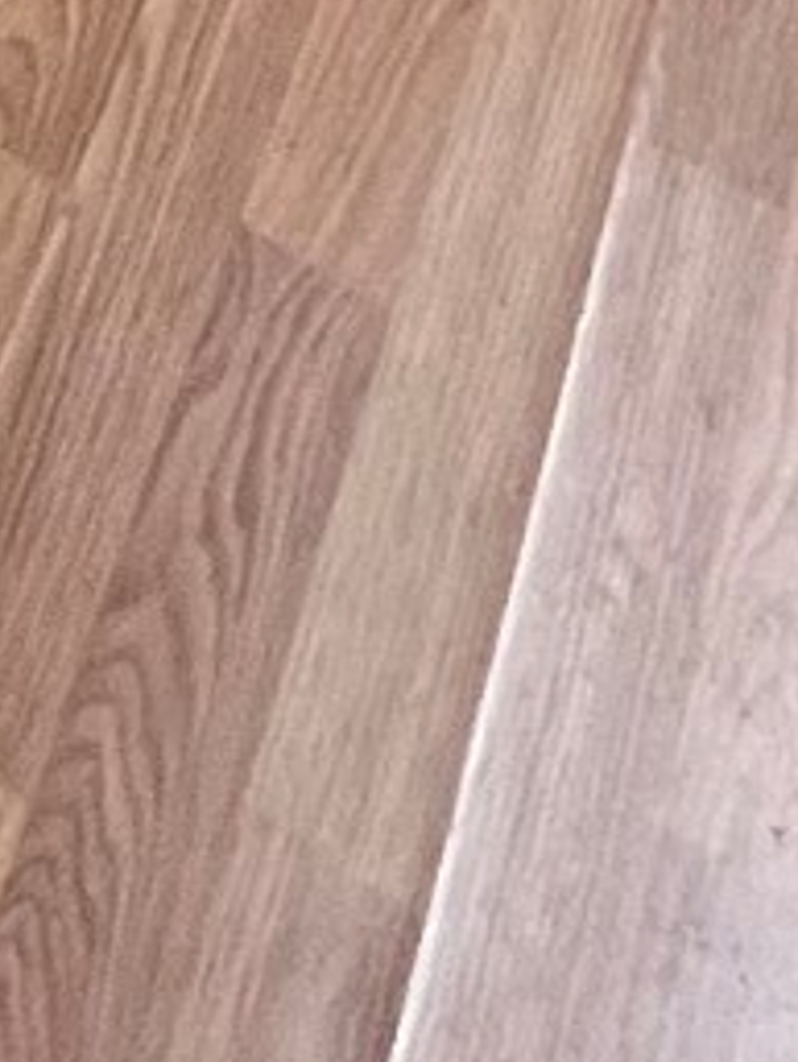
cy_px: -2380
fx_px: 2979
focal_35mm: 97
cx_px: -637
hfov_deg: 13.7
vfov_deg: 10.5
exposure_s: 1/60
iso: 320
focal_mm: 1.57
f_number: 1.8
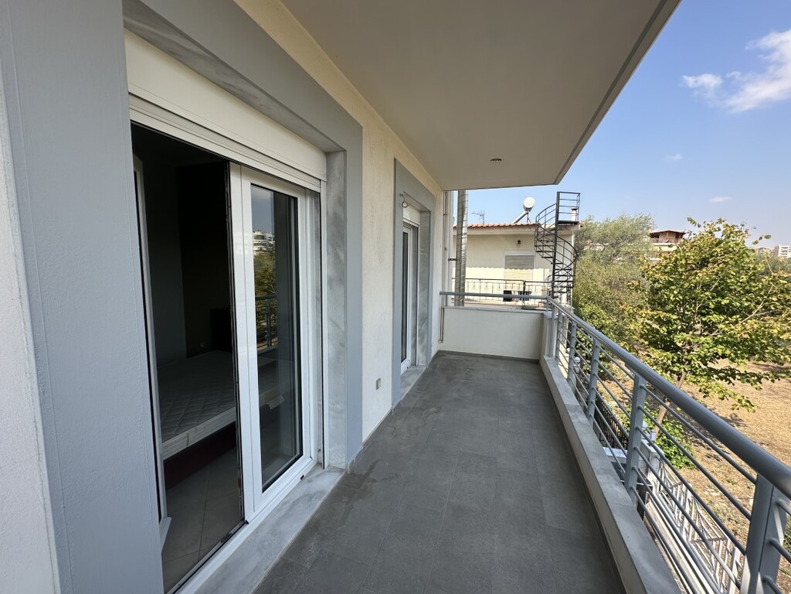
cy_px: 297
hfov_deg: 102.1
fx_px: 320
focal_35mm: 14
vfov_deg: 85.7
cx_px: 396
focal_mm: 2.22
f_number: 2.2
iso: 40
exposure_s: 1/1006
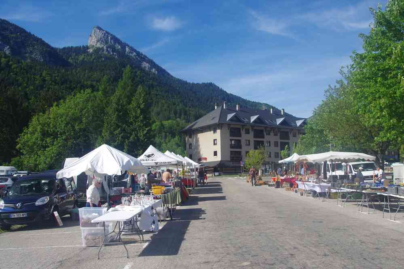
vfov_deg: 36.9
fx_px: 404
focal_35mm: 36
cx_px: 202
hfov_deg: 53.1
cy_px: 134
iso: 200
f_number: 11
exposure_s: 1/100
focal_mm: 24
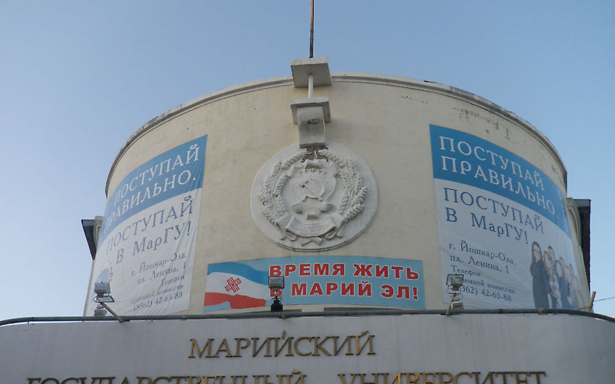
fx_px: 637
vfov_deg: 33.5
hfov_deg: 51.6
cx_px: 309
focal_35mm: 38
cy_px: 229
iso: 64
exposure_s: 1/160
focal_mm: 6.2
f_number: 3.8
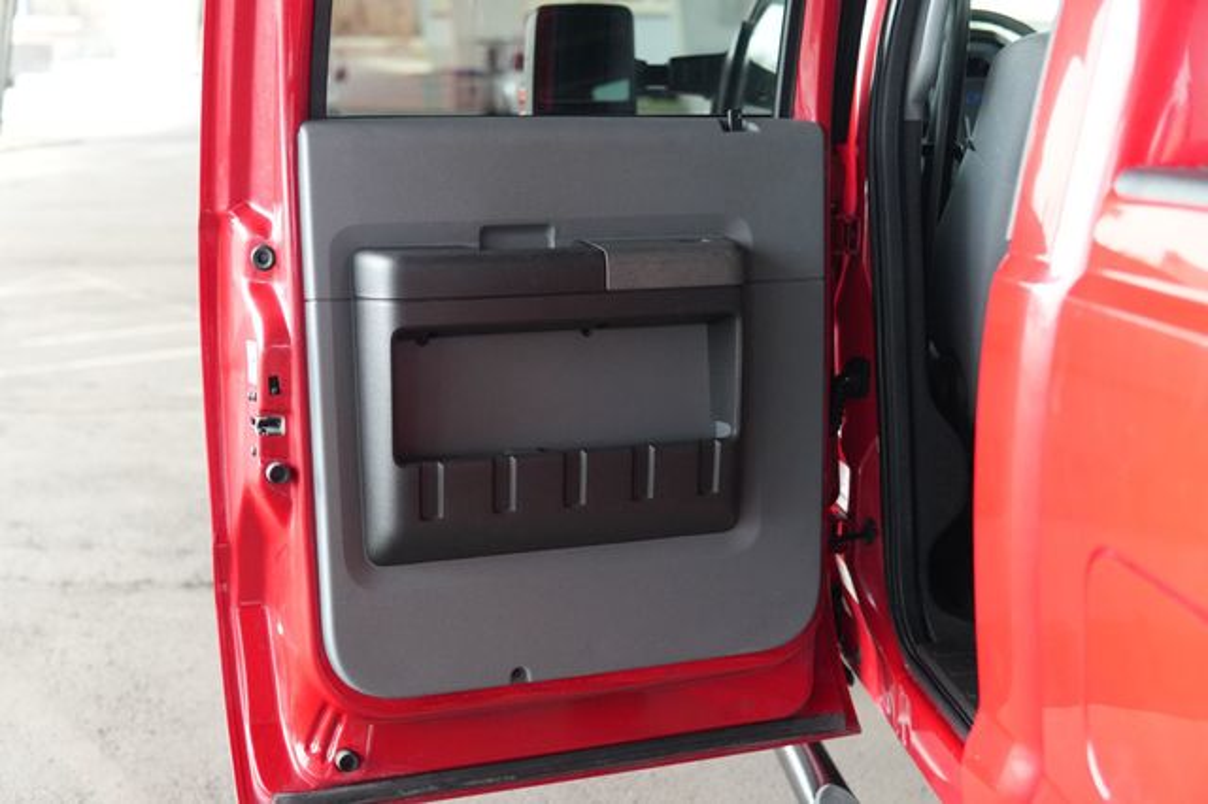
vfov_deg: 29.8
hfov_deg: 43.6
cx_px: 604
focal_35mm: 45
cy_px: 402
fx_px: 1509
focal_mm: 30
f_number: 2
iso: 1600
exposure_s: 1/160
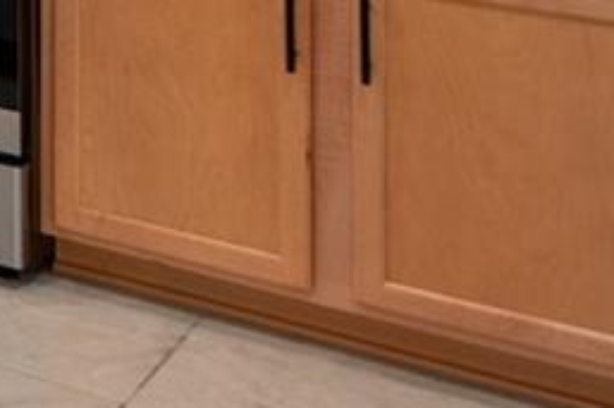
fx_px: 1807
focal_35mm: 106
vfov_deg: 11.3
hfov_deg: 13.8
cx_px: -858
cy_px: -484
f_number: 8
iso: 320
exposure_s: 1/4
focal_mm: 17
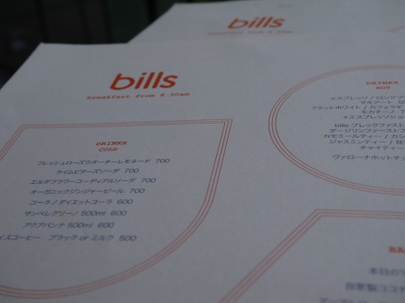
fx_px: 562
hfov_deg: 39.7
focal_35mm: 48
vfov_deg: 30.3
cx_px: 202
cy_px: 152
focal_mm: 24
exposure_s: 1/200
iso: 160
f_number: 6.3
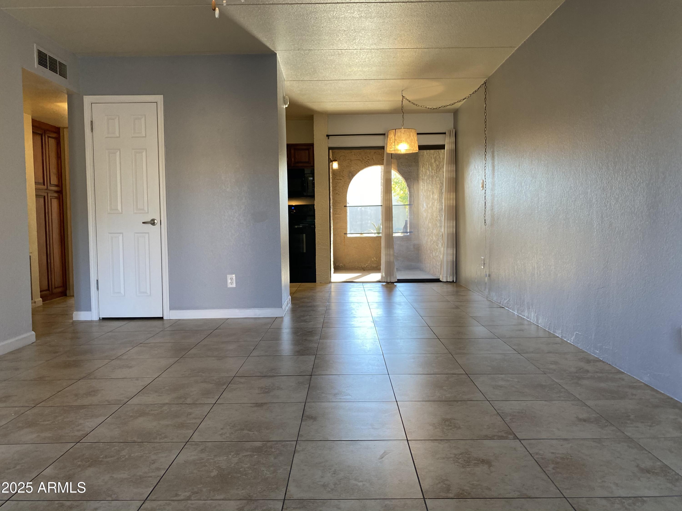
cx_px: 341
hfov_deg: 67.3
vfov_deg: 53.1
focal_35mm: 26
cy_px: 256
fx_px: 512
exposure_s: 1/120
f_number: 1.8
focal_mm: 4.25
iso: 125
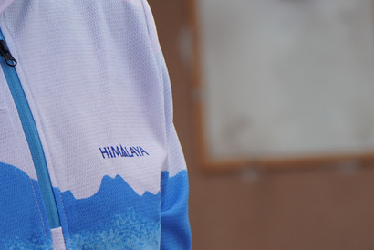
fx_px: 3192
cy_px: -55
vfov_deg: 4.5
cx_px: 118
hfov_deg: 6.7
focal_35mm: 307
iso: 100
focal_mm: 70
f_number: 5
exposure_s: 1/250
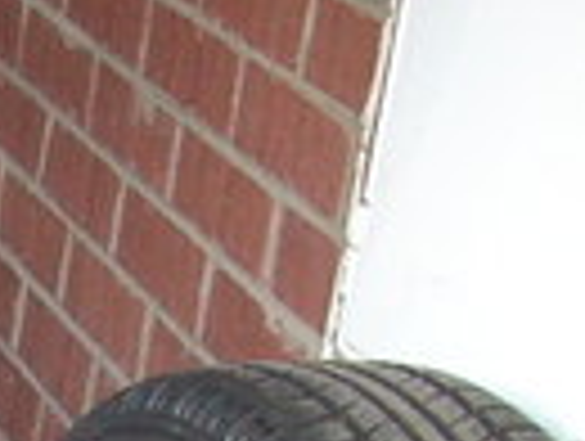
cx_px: -828
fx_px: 3081
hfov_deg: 9.6
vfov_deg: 7.9
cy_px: 810
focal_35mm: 182
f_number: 2.8
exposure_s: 1/30
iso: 200
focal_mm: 6.2
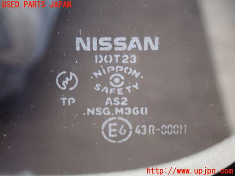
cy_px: 88
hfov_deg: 23.8
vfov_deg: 18.0
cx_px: 118
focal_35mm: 82
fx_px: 557
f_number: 4.3
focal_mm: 14.62
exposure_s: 1/20
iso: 1000
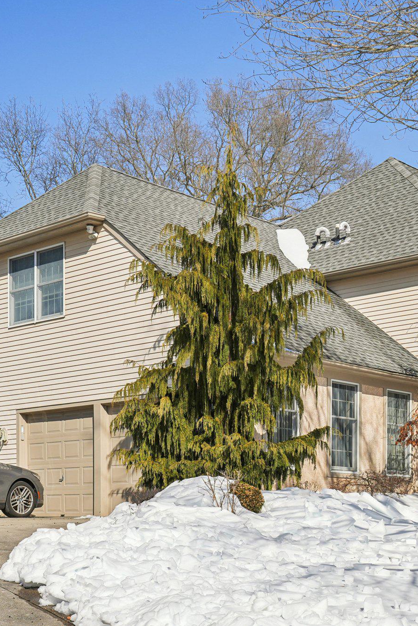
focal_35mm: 55
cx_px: 309
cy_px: 308
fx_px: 957
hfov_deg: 24.4
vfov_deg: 36.2
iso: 100
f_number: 8
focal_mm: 36
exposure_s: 1/500
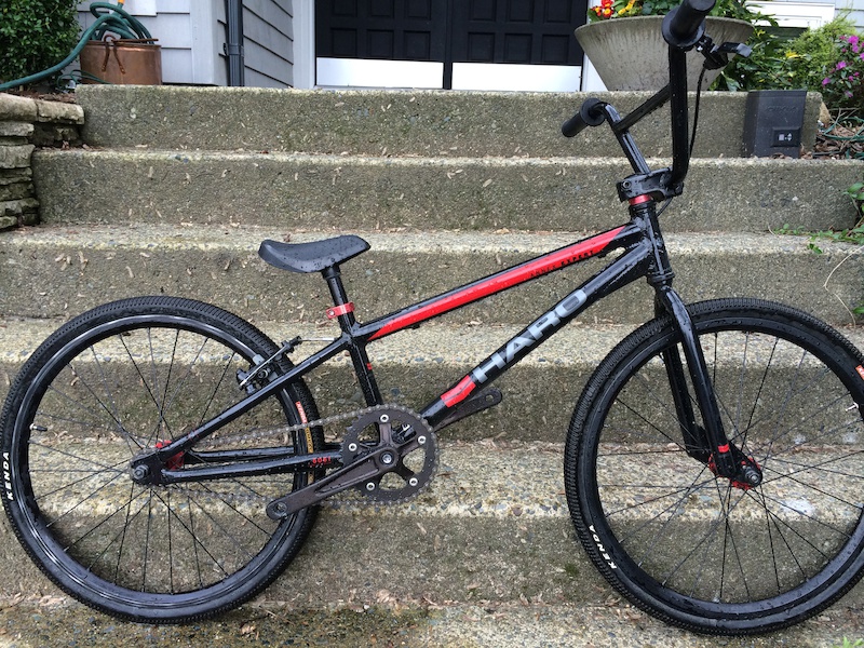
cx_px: 432
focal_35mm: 29
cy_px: 324
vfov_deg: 48.2
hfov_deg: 61.7
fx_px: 724
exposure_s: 1/120
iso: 64
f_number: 2.2
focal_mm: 4.15
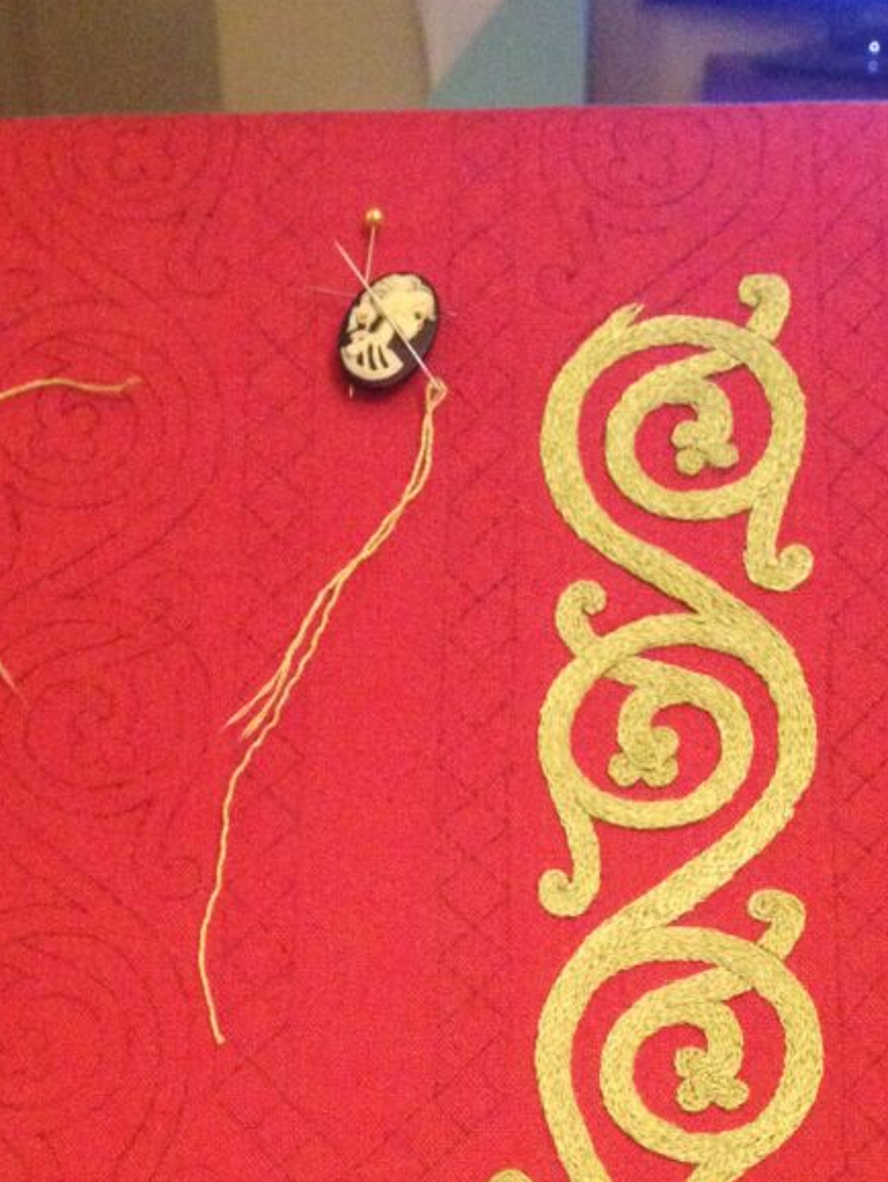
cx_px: 405
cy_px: 1006
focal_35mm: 62
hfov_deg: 23.7
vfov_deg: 30.2
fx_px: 2119
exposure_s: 1/15
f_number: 2.4
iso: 640
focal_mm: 4.28
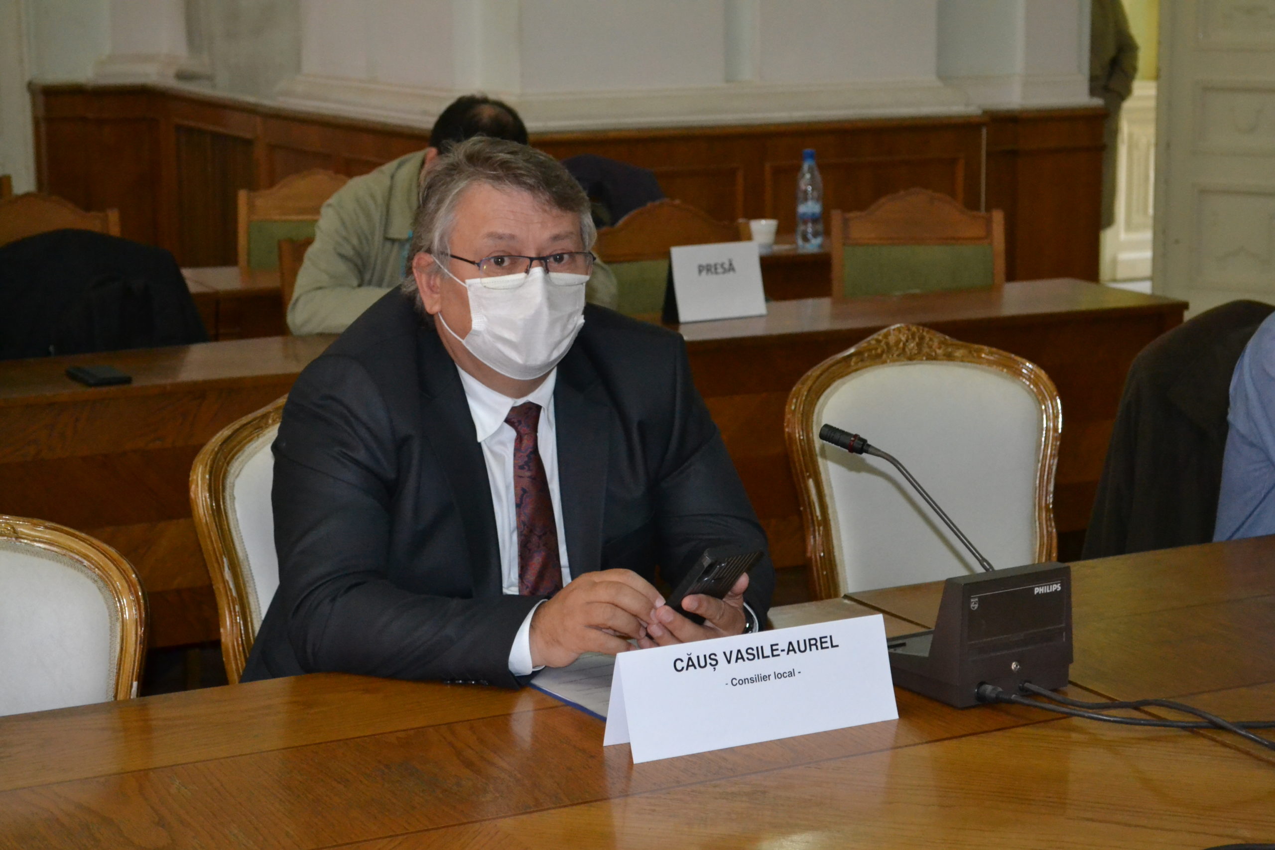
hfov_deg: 28.1
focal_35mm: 72
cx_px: 638
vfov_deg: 18.9
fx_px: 2550
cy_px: 425
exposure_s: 1/60
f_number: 5.3
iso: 3200
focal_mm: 48
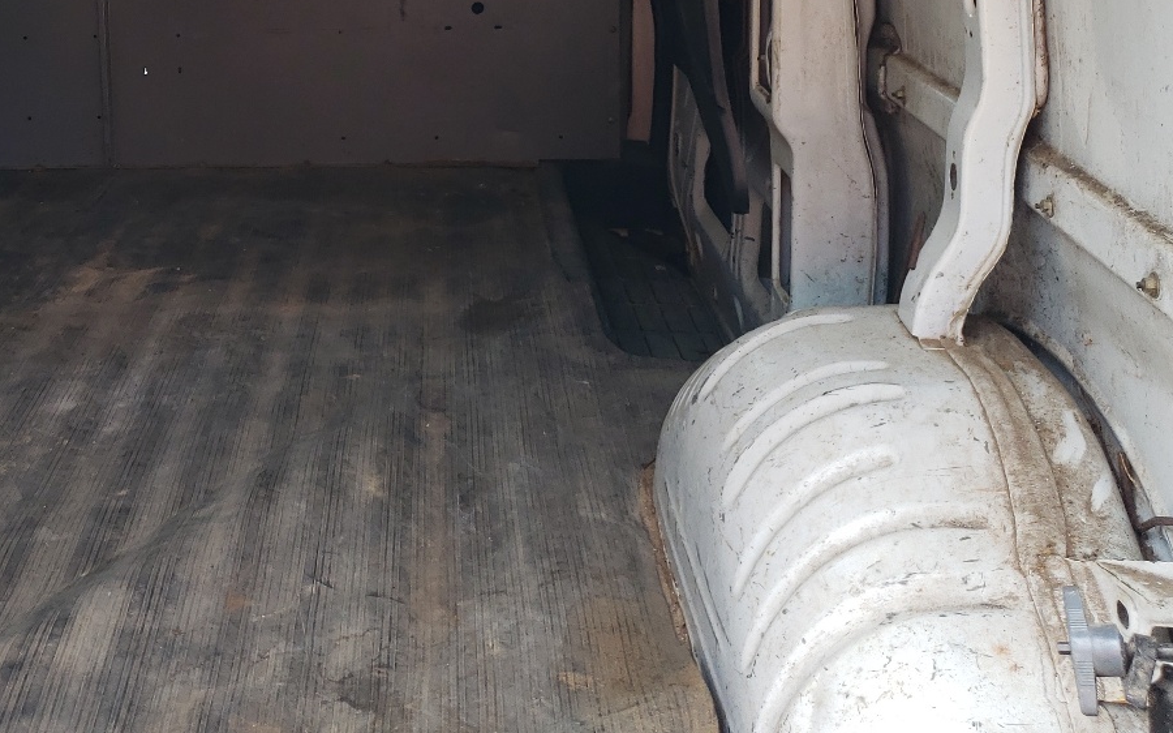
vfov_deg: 25.4
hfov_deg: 39.3
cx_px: 216
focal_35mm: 49
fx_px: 1566
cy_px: 55
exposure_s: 1/161
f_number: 1.5
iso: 50
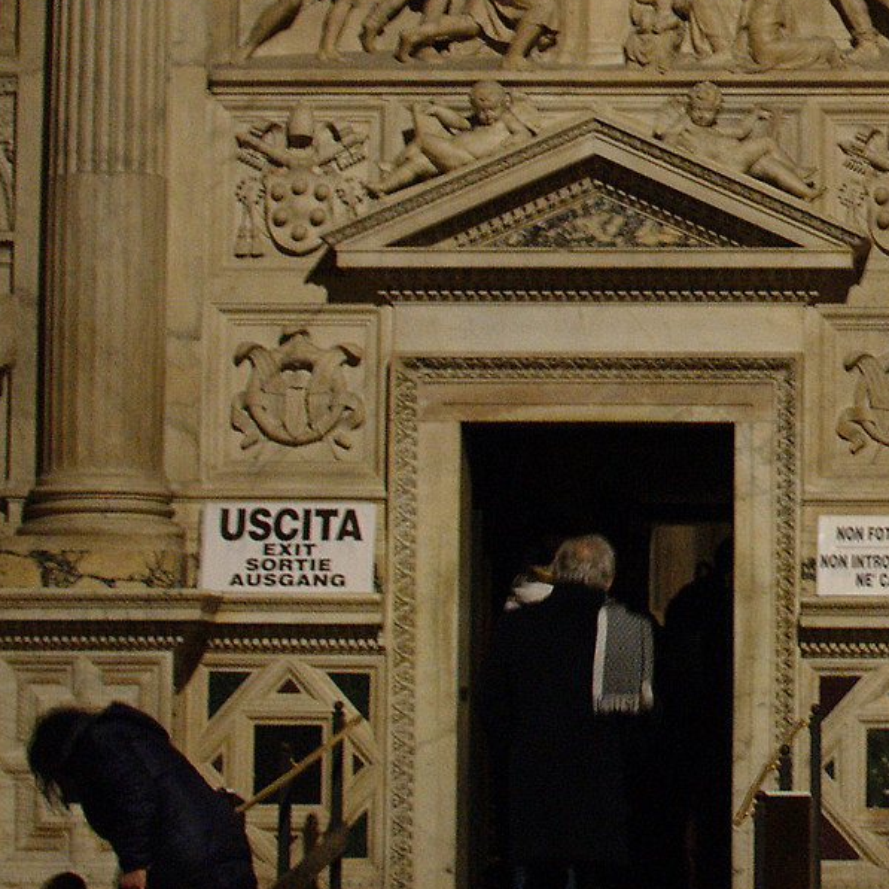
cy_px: 173
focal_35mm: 180
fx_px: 5222
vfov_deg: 9.7
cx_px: 1237
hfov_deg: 9.5
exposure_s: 1/10
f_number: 5.6
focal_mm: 35
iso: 640
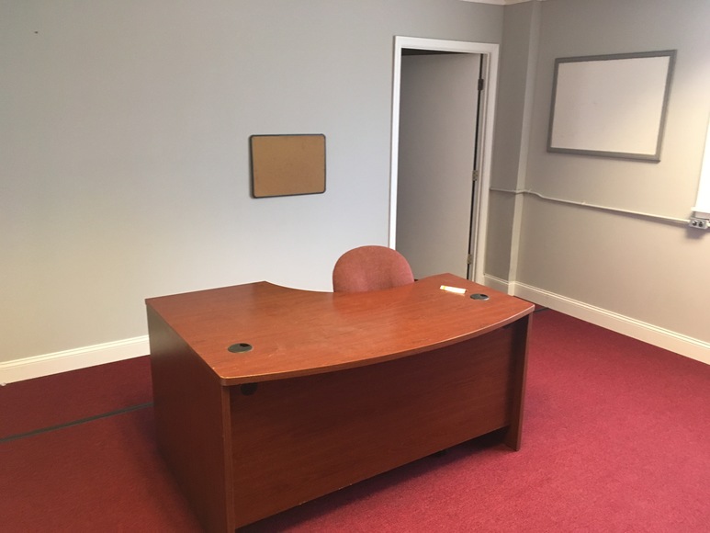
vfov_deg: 48.2
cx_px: 355
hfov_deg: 61.7
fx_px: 595
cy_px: 266
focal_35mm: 29
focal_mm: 4.15
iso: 200
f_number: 2.2
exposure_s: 1/24
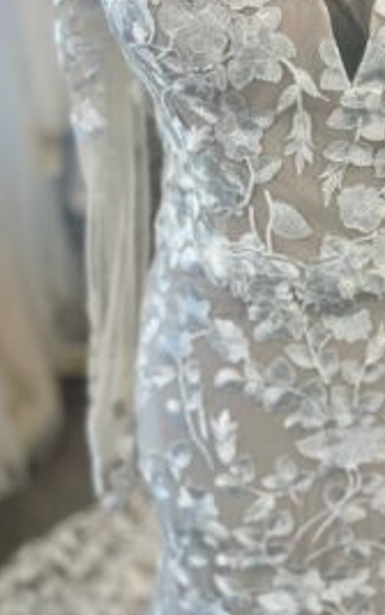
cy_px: 167
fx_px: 738
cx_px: 344
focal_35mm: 44
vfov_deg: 44.0
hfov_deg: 28.2
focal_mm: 5.1
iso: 50
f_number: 1.6
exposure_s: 1/100
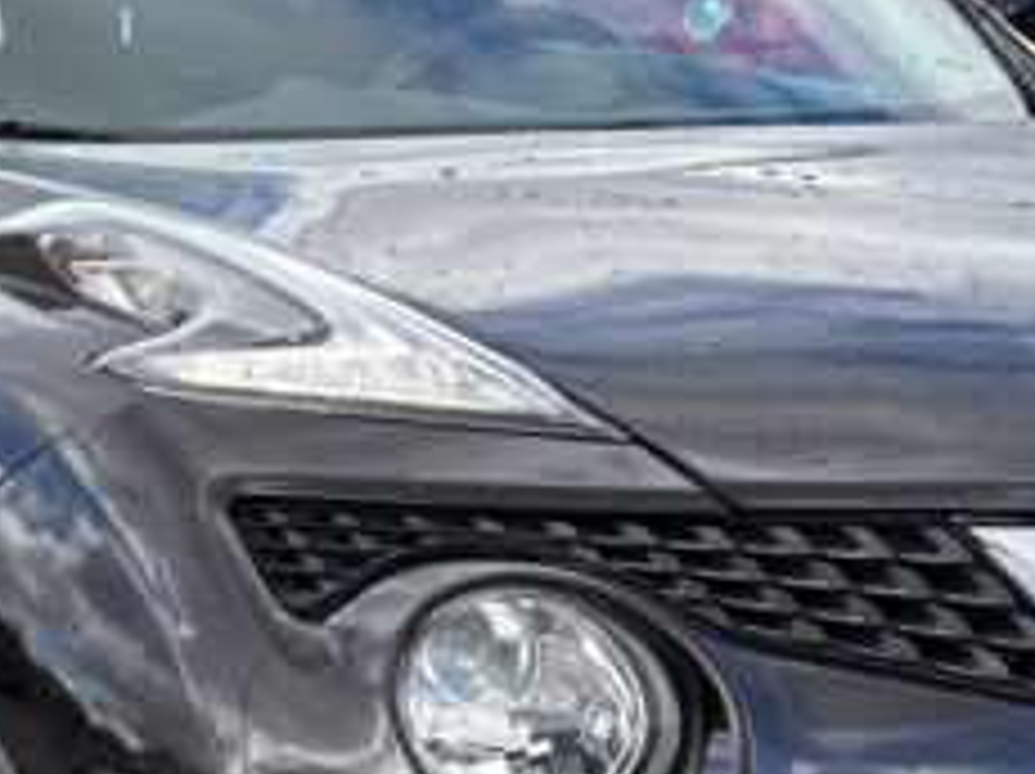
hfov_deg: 7.4
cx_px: 252
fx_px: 8005
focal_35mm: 268
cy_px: 468
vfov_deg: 5.5
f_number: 2.8
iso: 20
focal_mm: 9
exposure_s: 1/127
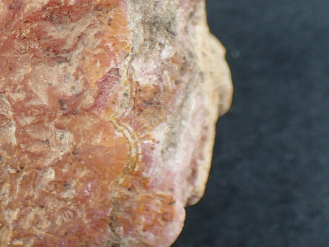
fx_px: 969
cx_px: -22
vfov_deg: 14.4
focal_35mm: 102
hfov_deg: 18.6
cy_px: 55
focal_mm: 6.86
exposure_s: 1/160
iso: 200
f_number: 2.7
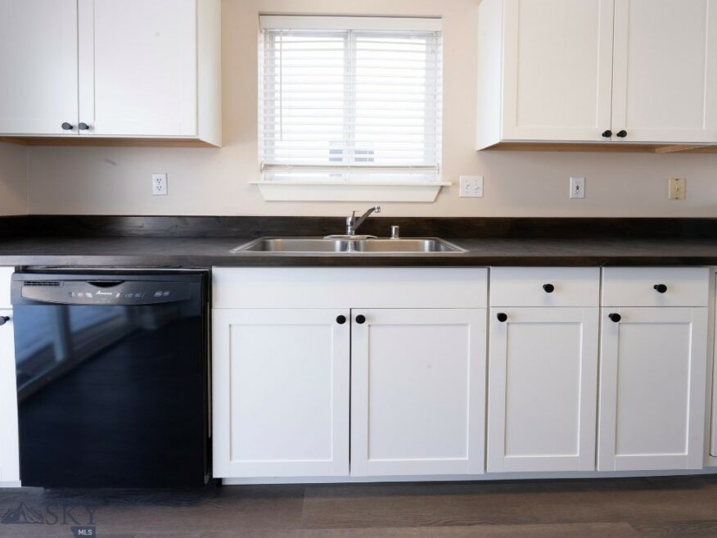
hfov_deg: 86.0
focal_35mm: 19
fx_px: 384
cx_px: 360
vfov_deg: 69.9
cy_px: 269
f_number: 16
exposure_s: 1/5
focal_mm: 16.5
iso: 200
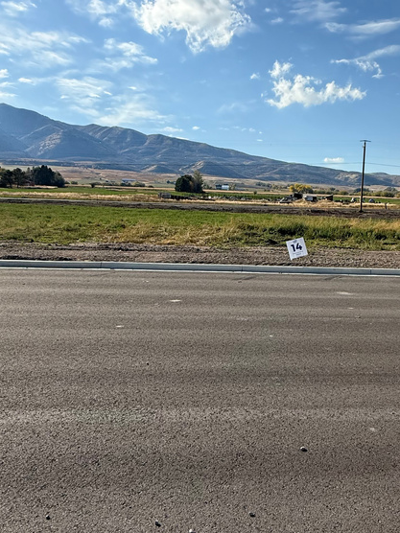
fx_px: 447
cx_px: 311
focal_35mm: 29
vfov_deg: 61.7
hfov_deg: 46.1
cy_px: 261
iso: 50
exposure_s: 1/2976
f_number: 2.2
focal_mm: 2.22
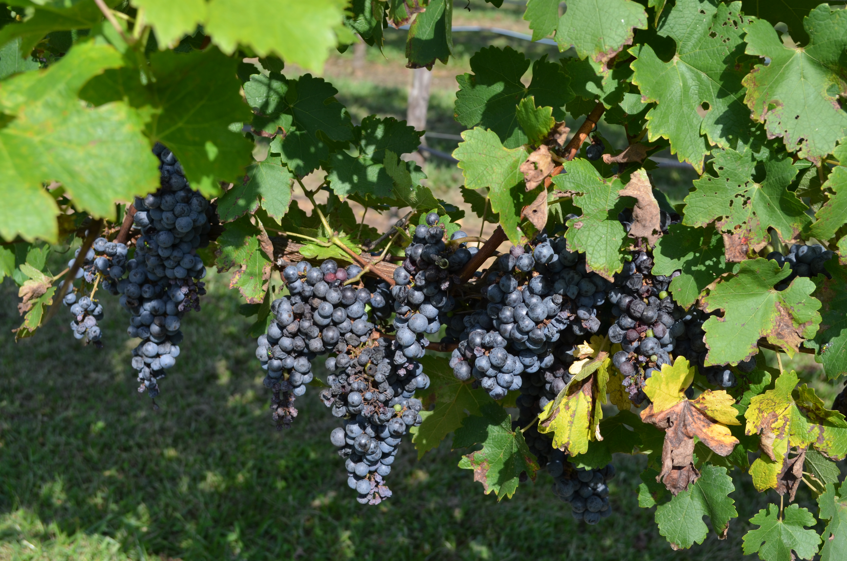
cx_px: 424
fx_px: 1338
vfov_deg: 23.7
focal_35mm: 57
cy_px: 280
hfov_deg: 35.1
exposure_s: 1/250
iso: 180
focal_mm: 38
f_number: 8
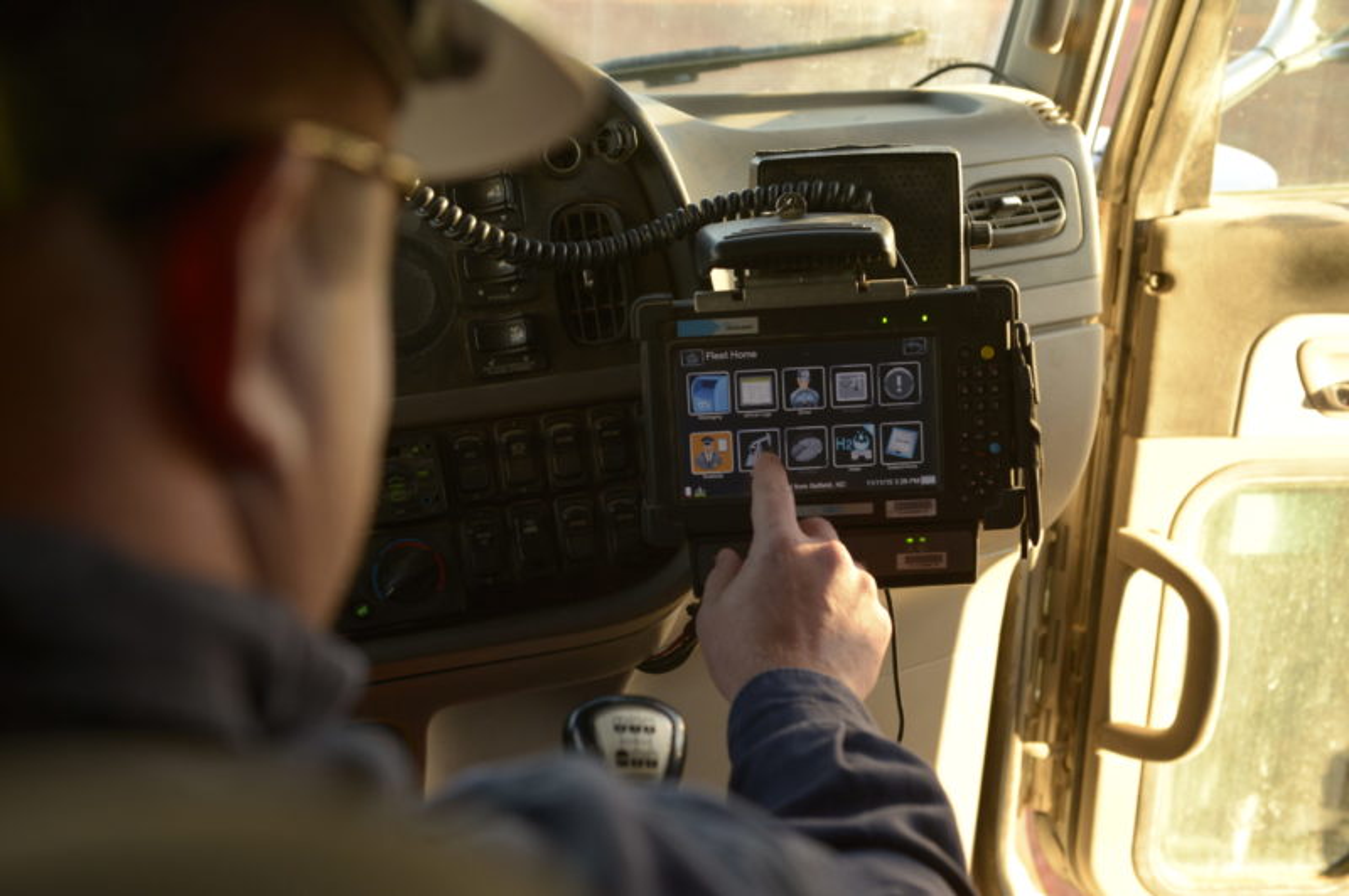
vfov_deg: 28.0
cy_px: 448
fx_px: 1797
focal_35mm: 48
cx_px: 674
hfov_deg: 41.1
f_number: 4.5
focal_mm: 48
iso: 640
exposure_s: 1/160
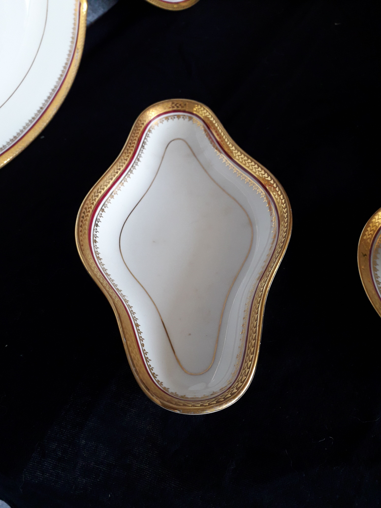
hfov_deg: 51.4
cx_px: 190
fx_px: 396
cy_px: 254
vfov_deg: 65.3
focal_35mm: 27
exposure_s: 1/50
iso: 125
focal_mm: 3.6
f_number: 1.9
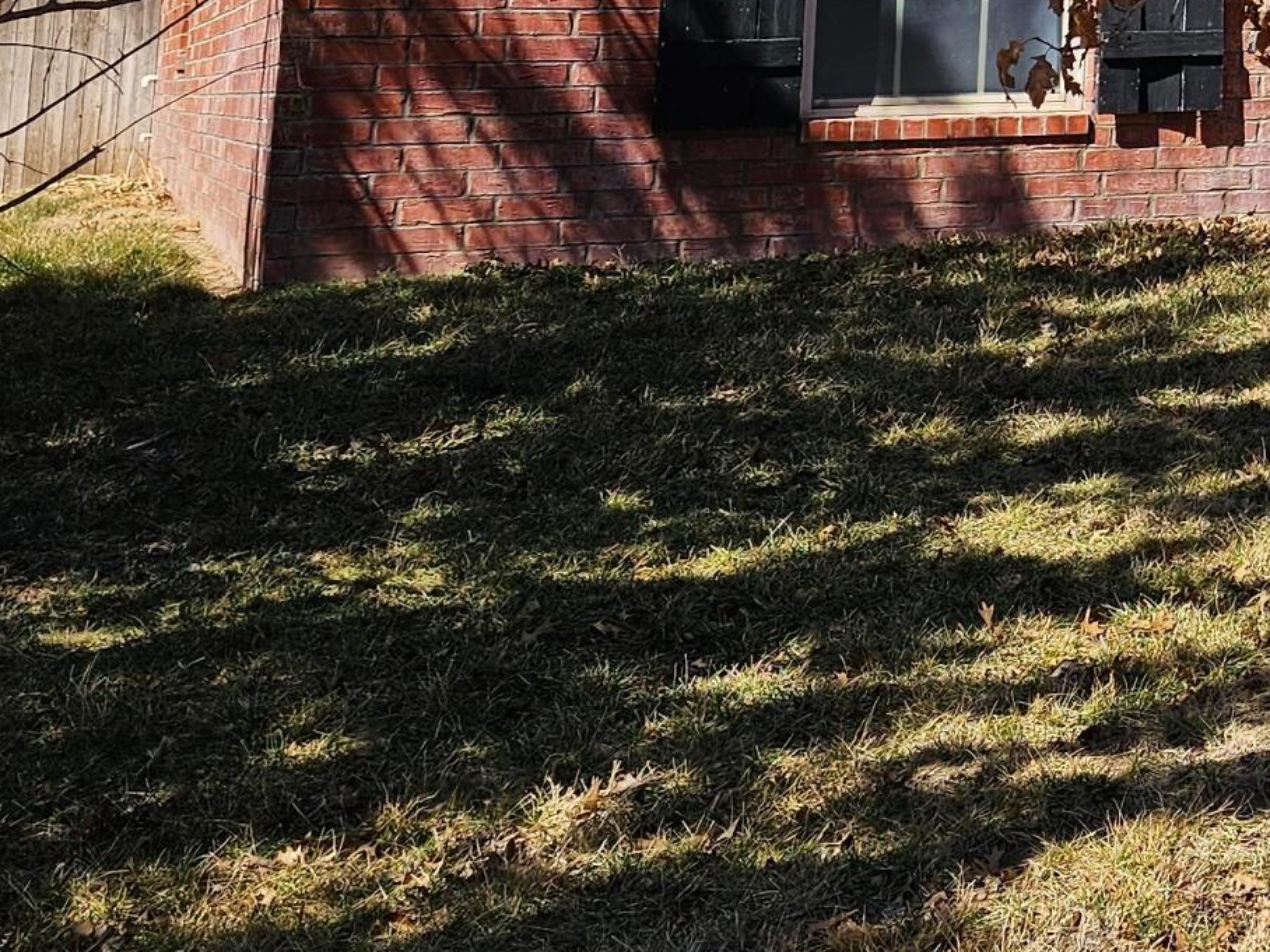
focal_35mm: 76
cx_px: 1920
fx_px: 2788
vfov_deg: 18.0
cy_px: -326
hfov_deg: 21.4
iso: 10
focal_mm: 6.3
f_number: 1.7
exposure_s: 1/675
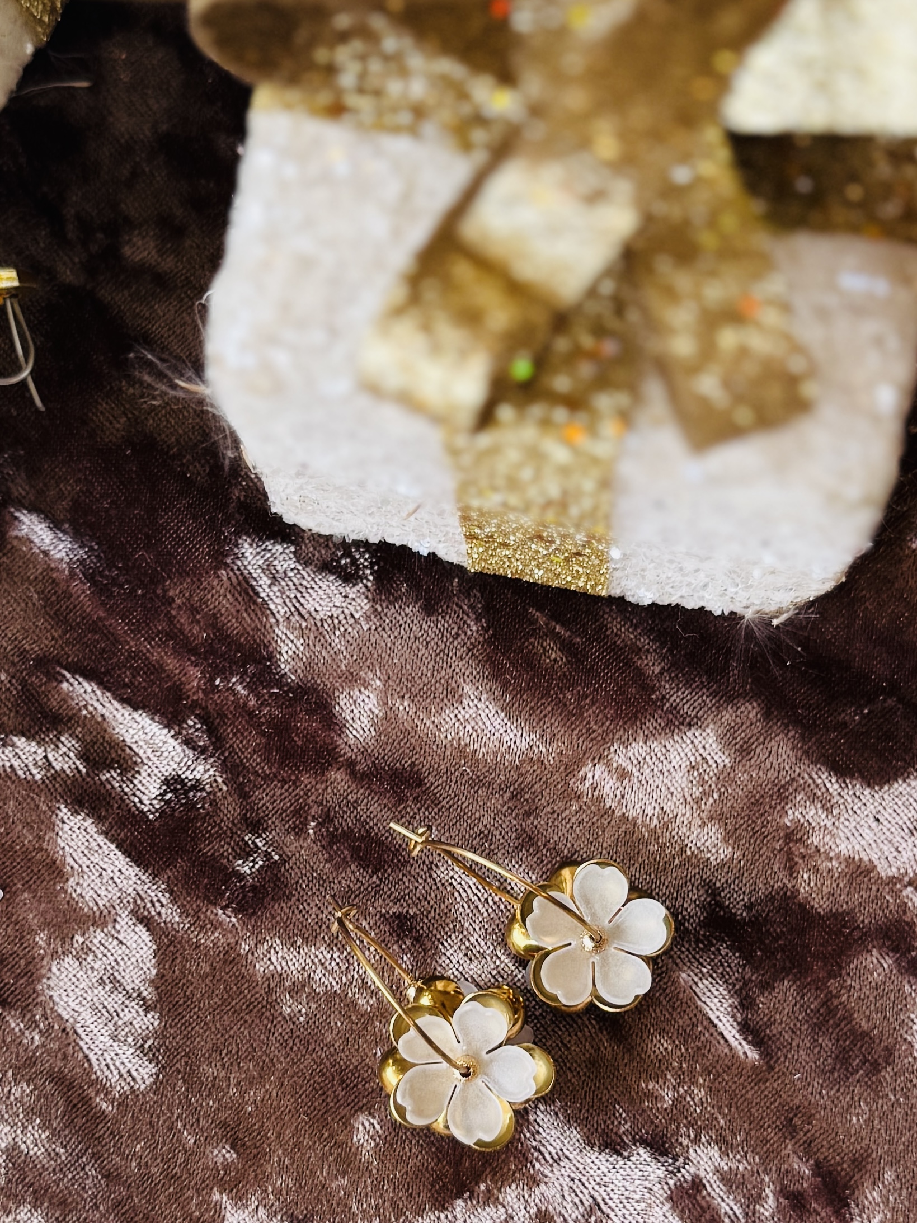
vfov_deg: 71.6
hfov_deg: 56.8
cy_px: 612
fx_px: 848
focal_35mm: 24
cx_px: 458
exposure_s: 1/264
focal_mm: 6.76
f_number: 1.78
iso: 64
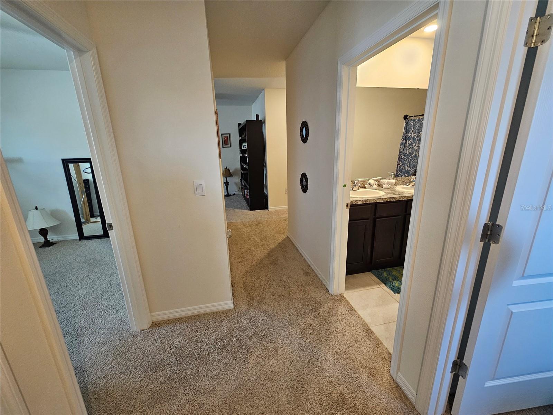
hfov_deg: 106.2
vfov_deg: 89.9
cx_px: 276
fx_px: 208
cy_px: 208
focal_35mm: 13
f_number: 2.2
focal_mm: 2.2
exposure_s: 1/60
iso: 250
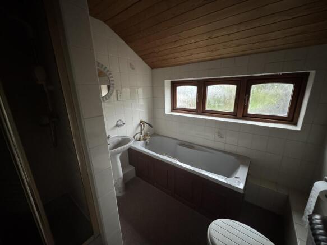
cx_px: 164
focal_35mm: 14
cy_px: 122
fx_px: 132
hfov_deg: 102.1
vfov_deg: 85.7
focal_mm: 2.22
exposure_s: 1/50
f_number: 2.2
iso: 1250
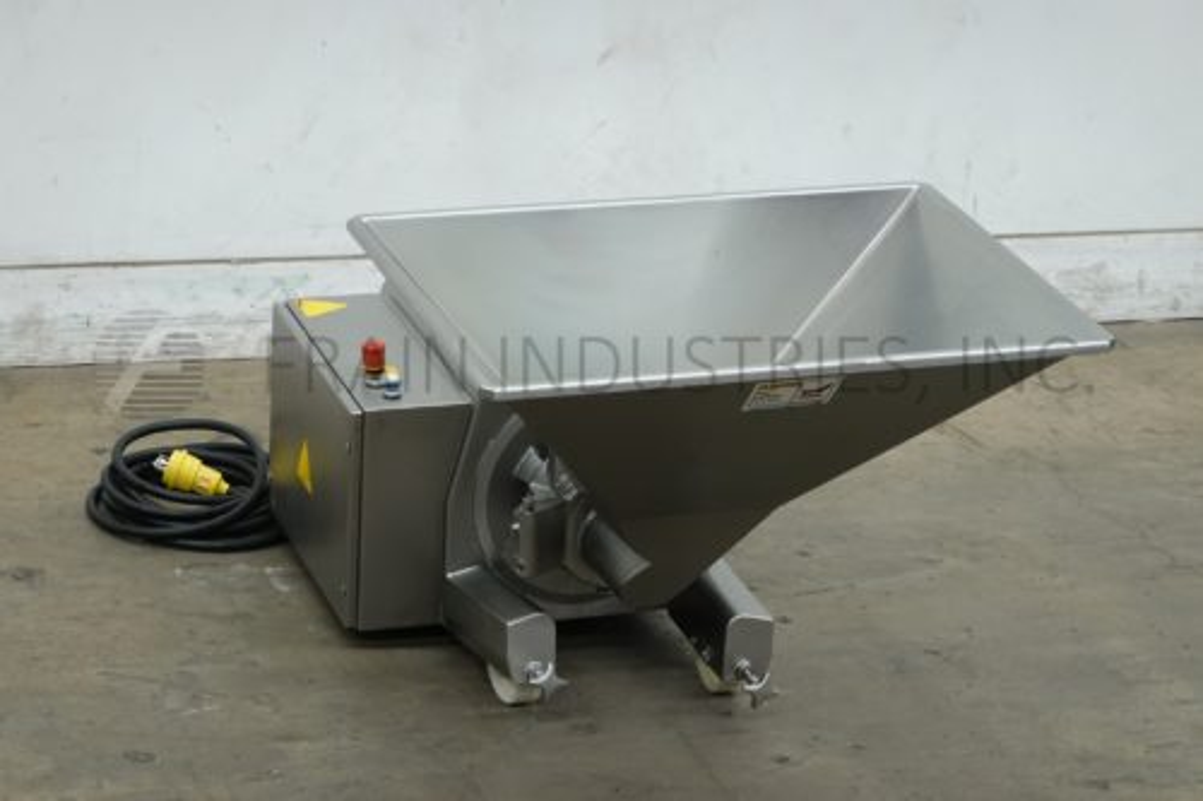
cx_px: 602
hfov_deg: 15.9
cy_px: 400
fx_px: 4309
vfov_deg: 10.6
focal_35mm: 129
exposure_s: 1/125
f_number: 4.5
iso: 800
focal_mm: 46.97
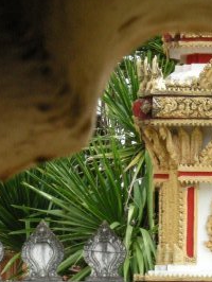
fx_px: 1745
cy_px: 225
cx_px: 216
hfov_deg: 6.9
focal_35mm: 214
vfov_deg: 9.2
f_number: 7.5
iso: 400
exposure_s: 1/404
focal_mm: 18.6
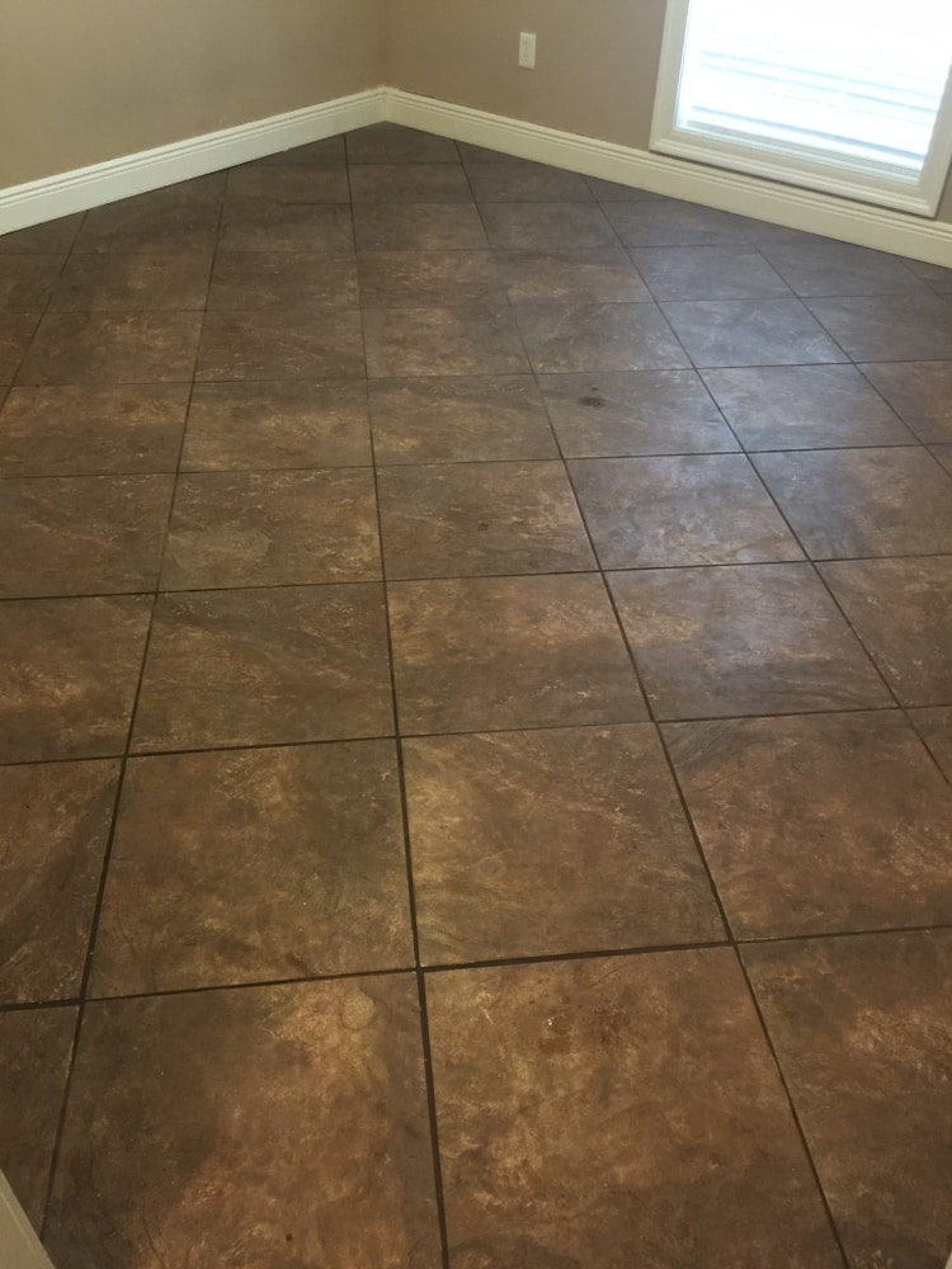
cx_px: 476
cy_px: 634
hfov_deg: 48.2
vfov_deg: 61.7
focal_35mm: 29
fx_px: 1063
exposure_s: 1/8
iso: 125
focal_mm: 4.15
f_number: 2.2
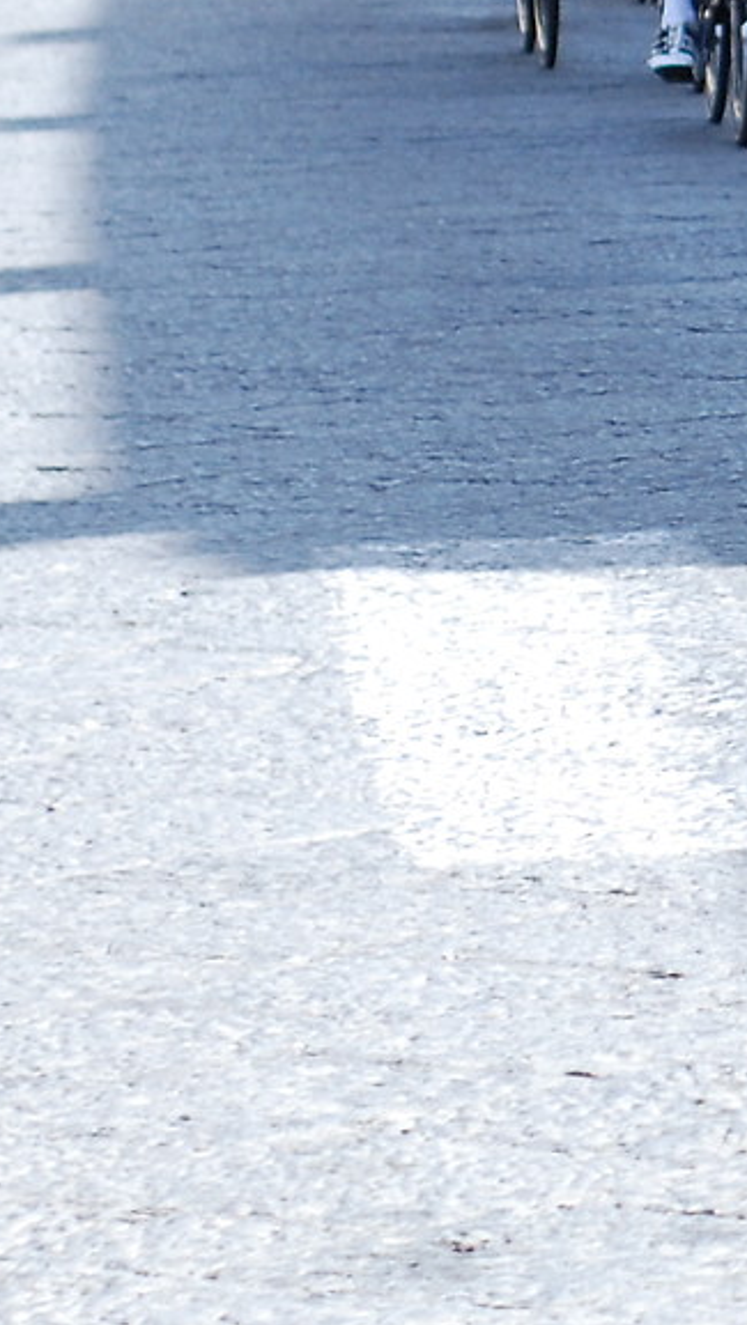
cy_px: -115
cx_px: 2096
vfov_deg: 6.6
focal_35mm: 327
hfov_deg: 3.6
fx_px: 11503
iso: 250
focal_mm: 50
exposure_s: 1/800
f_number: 3.2
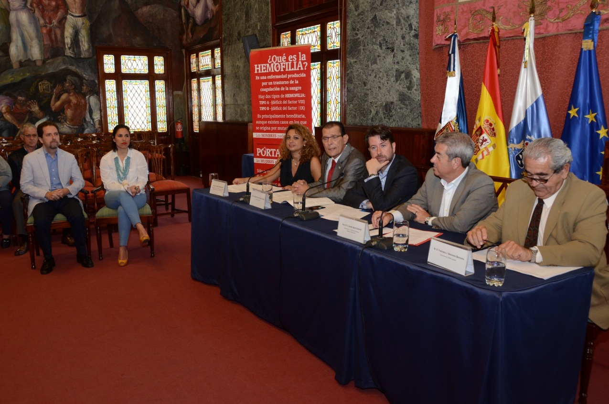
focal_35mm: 30
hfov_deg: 62.0
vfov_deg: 43.4
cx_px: 304
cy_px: 202
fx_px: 507
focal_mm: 20
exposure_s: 1/60
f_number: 6.3
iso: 800
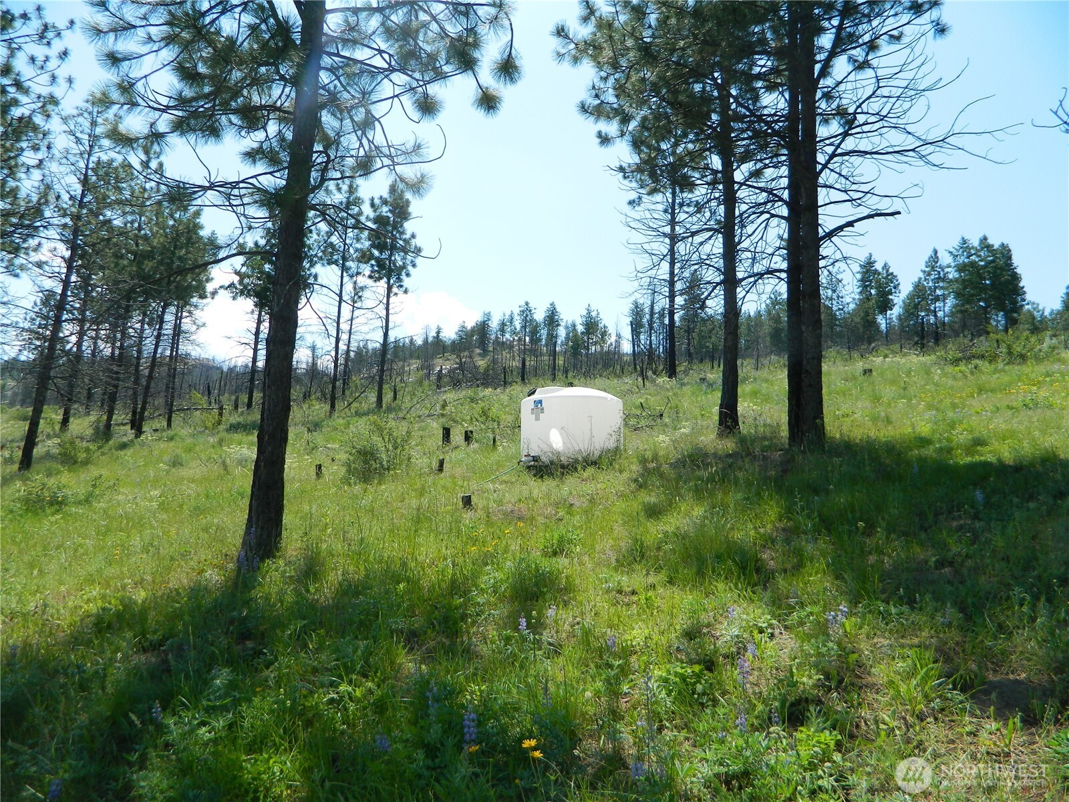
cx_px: 534
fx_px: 772
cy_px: 401
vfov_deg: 54.9
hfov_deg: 69.4
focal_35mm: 25
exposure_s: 1/800
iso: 80
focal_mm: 4.5
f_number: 3.1
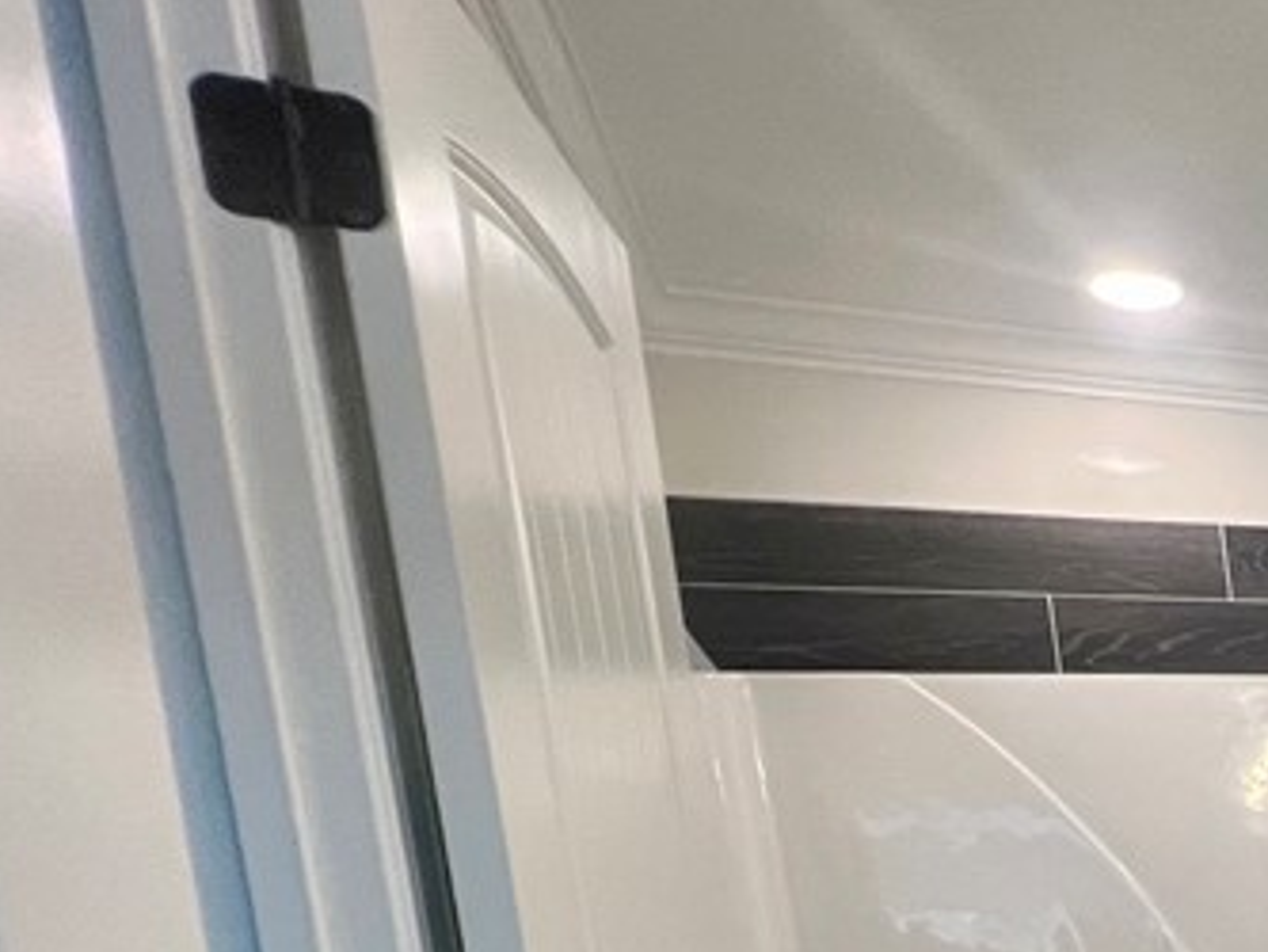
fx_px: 1466
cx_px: 1915
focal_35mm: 40
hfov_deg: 28.7
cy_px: 1089
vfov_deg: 31.3
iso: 160
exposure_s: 1/120
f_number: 1.8
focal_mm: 1.57
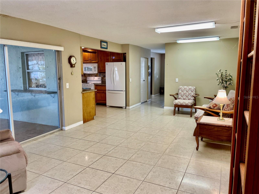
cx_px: 130
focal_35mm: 26
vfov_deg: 53.1
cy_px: 97
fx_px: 195
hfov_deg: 67.3
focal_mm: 4.2
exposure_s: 1/120
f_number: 1.6
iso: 100
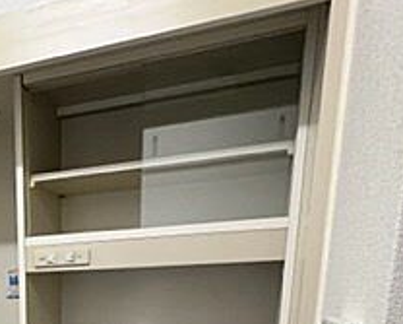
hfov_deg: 42.0
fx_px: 466
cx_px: 21
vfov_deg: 30.6
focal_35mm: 39
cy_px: 415
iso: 160
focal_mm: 1.57
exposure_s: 1/60
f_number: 1.8
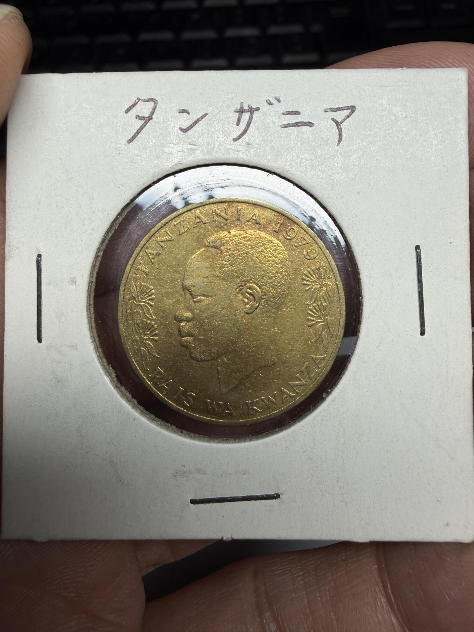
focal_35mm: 26
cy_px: 316
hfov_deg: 53.1
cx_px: 237
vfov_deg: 67.3
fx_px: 475
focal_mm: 2.22
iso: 40
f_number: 2.2
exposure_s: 1/261
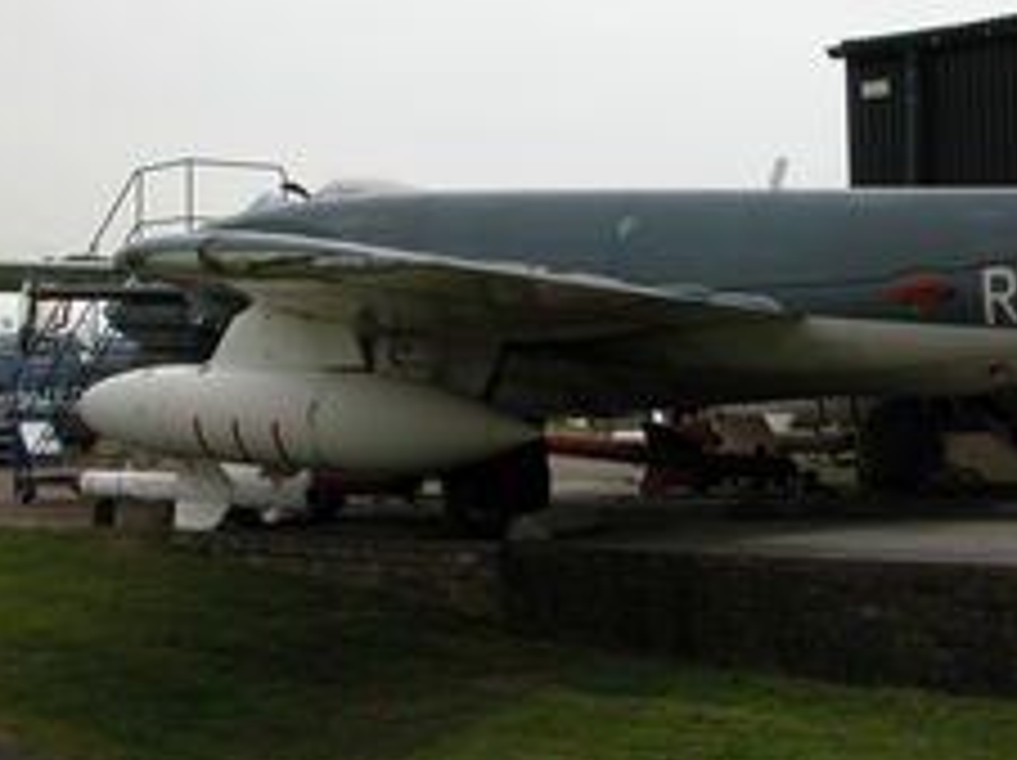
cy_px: 243
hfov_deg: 30.5
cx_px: 810
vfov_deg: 23.5
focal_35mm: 62
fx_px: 1820
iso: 100
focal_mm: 8.9
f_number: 7.1
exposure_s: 1/326
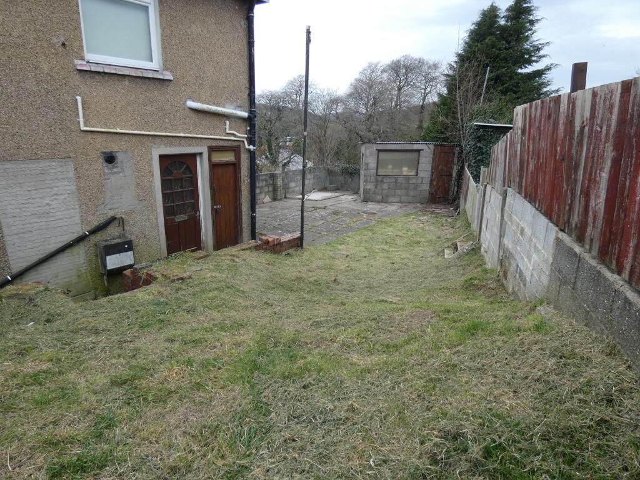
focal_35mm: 20
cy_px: 240
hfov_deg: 81.7
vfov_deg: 66.0
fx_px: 370
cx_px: 320
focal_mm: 3.6
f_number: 2.8
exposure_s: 1/250
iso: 80
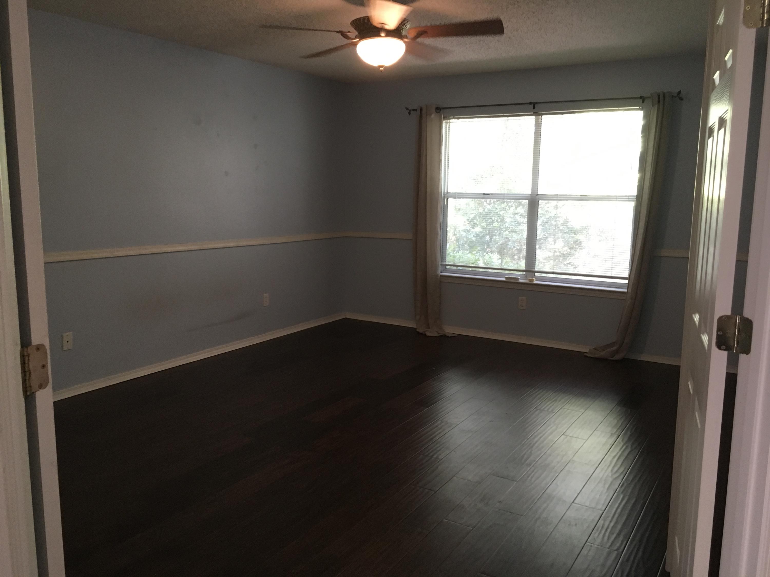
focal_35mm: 29
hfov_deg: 61.7
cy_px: 288
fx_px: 645
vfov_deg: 48.2
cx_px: 385
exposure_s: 1/30
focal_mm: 4.15
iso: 125
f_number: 2.2
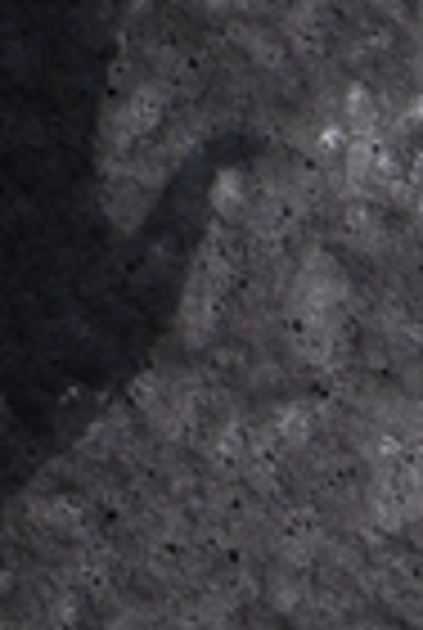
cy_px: -198
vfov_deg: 3.1
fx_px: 11504
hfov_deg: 2.1
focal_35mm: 656
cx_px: -781
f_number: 9
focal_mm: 60
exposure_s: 1/320
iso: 400
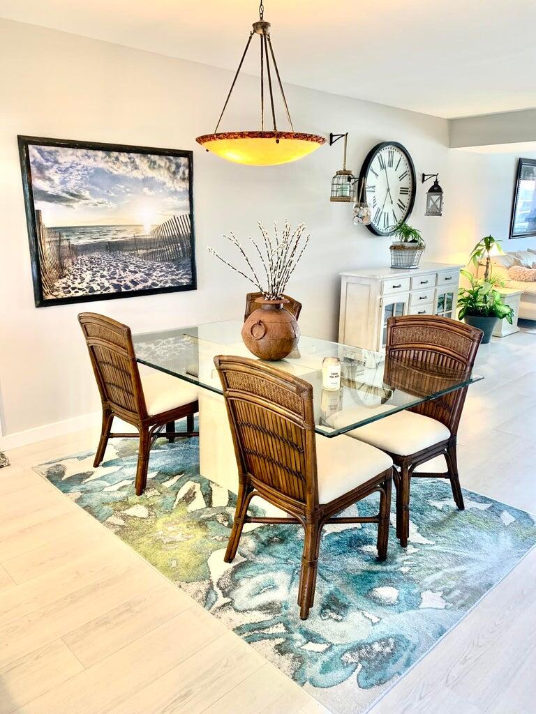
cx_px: 268
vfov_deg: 67.3
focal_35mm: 26
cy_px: 357
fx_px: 537
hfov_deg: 53.1
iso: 160
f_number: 1.8
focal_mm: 4.25
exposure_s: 1/60
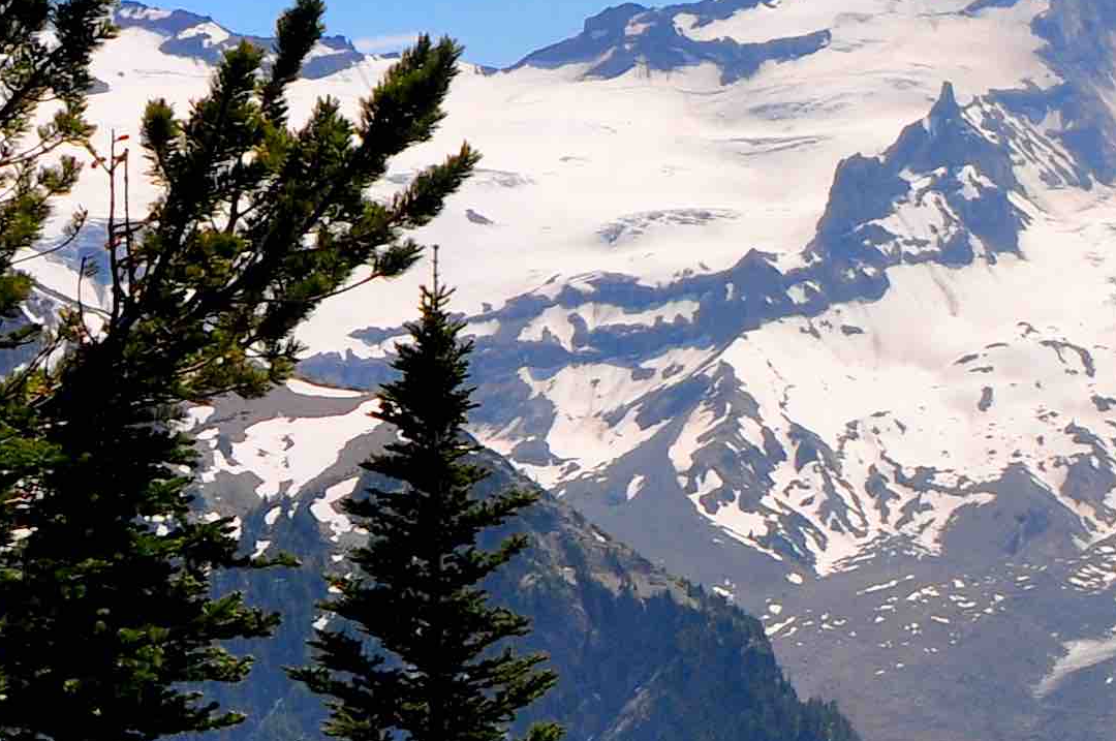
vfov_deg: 10.4
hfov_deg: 13.9
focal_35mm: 131
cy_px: 648
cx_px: 2022
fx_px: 4055
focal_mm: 22
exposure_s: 1/200
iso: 200
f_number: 16
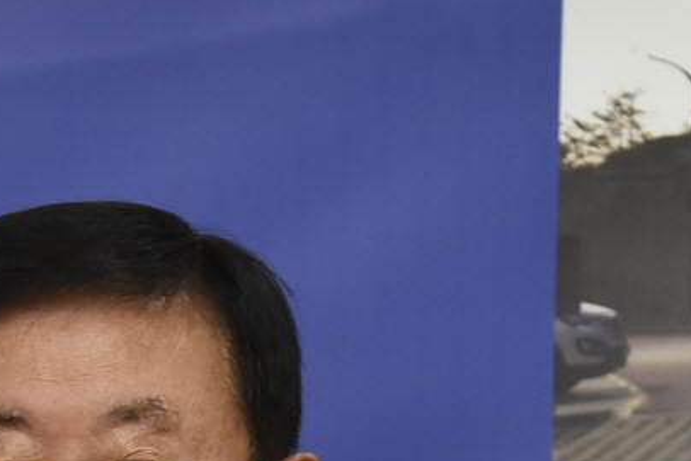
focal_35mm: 384
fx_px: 7373
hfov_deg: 5.3
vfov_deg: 3.5
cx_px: -461
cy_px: 948
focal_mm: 65
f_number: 4.5
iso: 800
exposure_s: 1/125
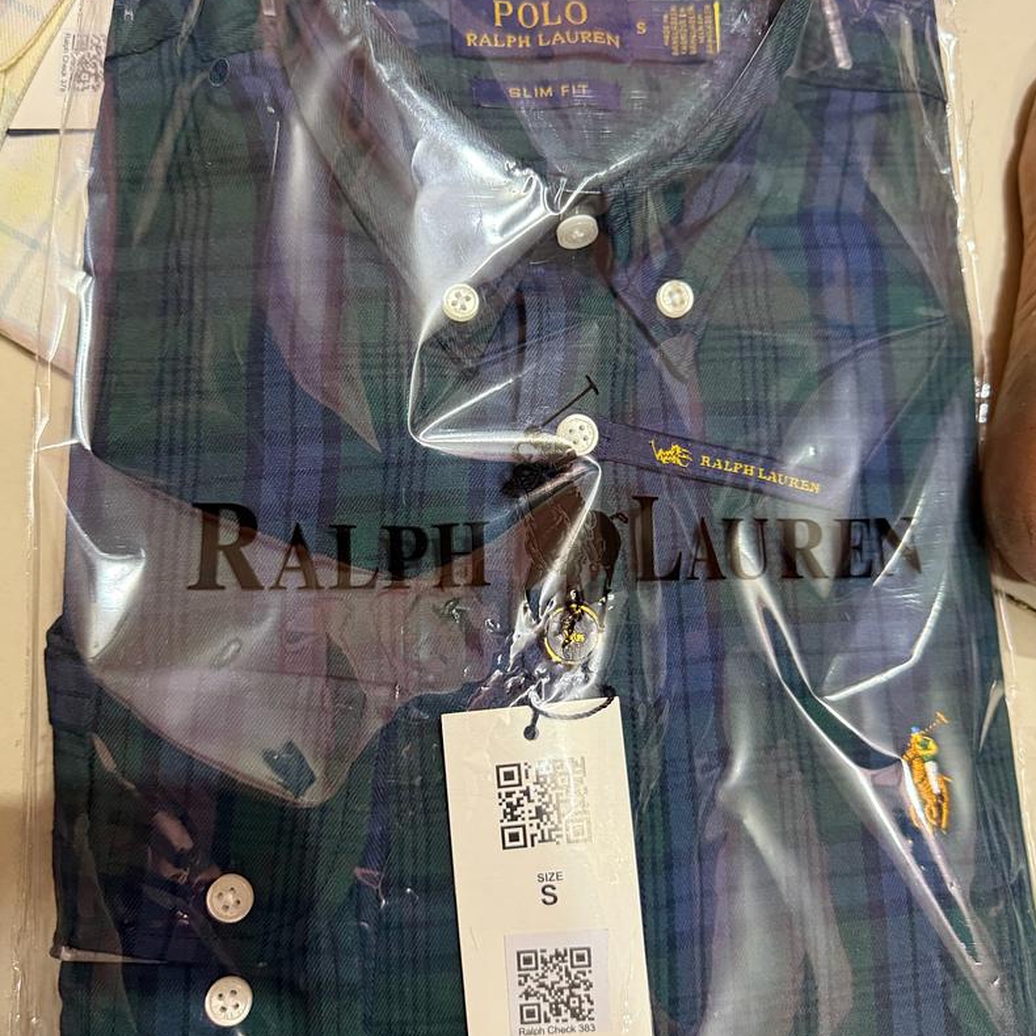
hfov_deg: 55.6
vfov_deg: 55.6
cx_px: 510
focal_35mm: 29
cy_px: 481
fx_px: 982
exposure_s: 1/50
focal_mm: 6.76
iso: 500
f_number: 1.78
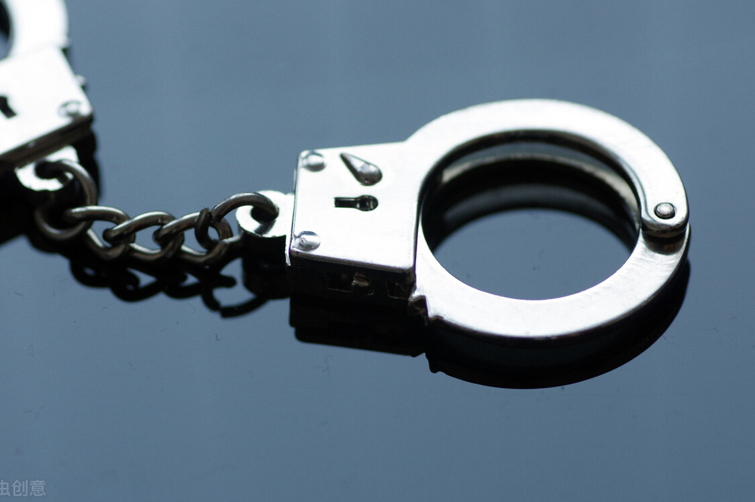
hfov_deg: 12.8
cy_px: 235
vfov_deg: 8.6
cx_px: 376
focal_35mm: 160
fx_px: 3354
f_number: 4.5
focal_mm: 100
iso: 800
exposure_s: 1/125
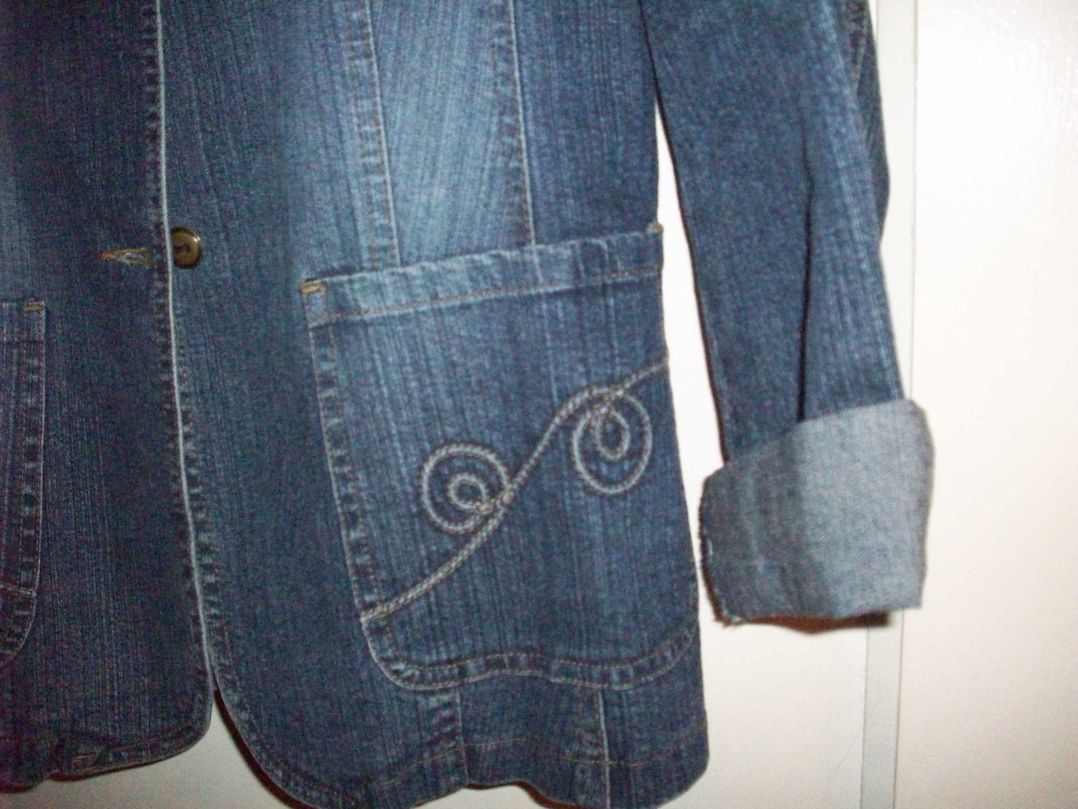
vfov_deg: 38.7
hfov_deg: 50.1
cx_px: 539
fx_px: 1152
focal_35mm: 37
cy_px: 404
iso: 800
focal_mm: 6.2
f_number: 2.8
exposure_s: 1/128
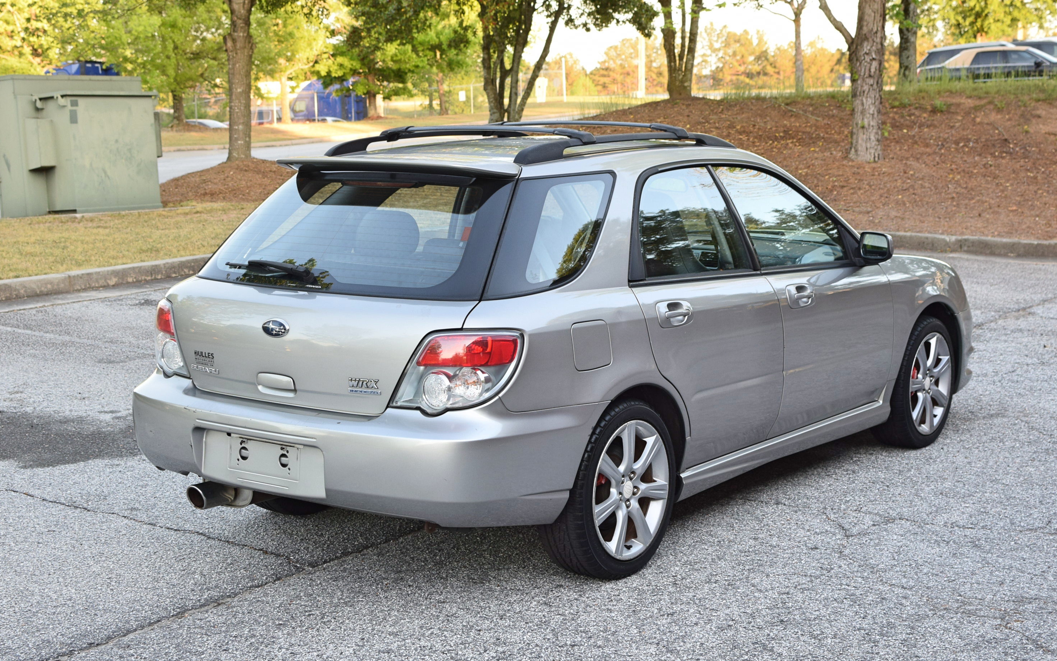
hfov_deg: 37.2
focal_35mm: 55
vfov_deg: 23.8
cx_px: 520
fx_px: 1571
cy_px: 344
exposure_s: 1/125
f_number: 5.6
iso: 400
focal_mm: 35
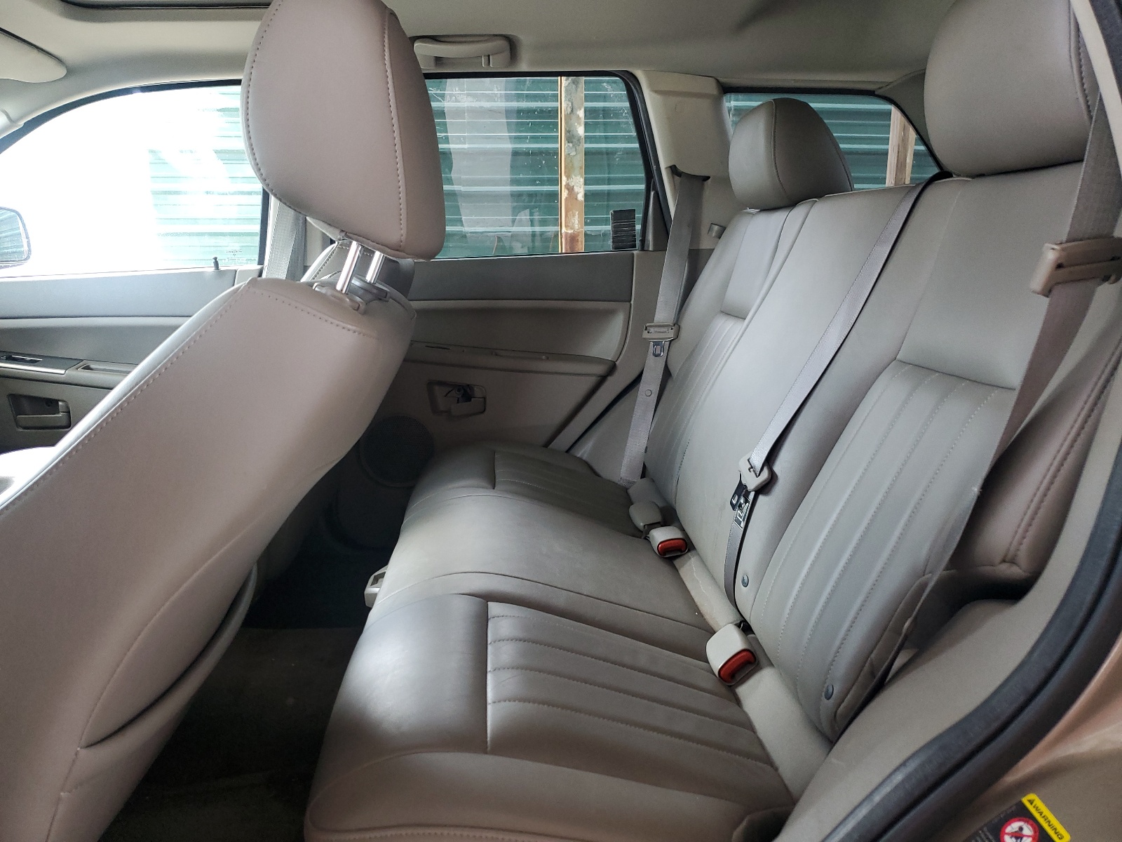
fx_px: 843
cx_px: 561
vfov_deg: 53.1
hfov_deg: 67.3
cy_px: 421
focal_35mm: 26
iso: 125
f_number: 1.5
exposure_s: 1/50
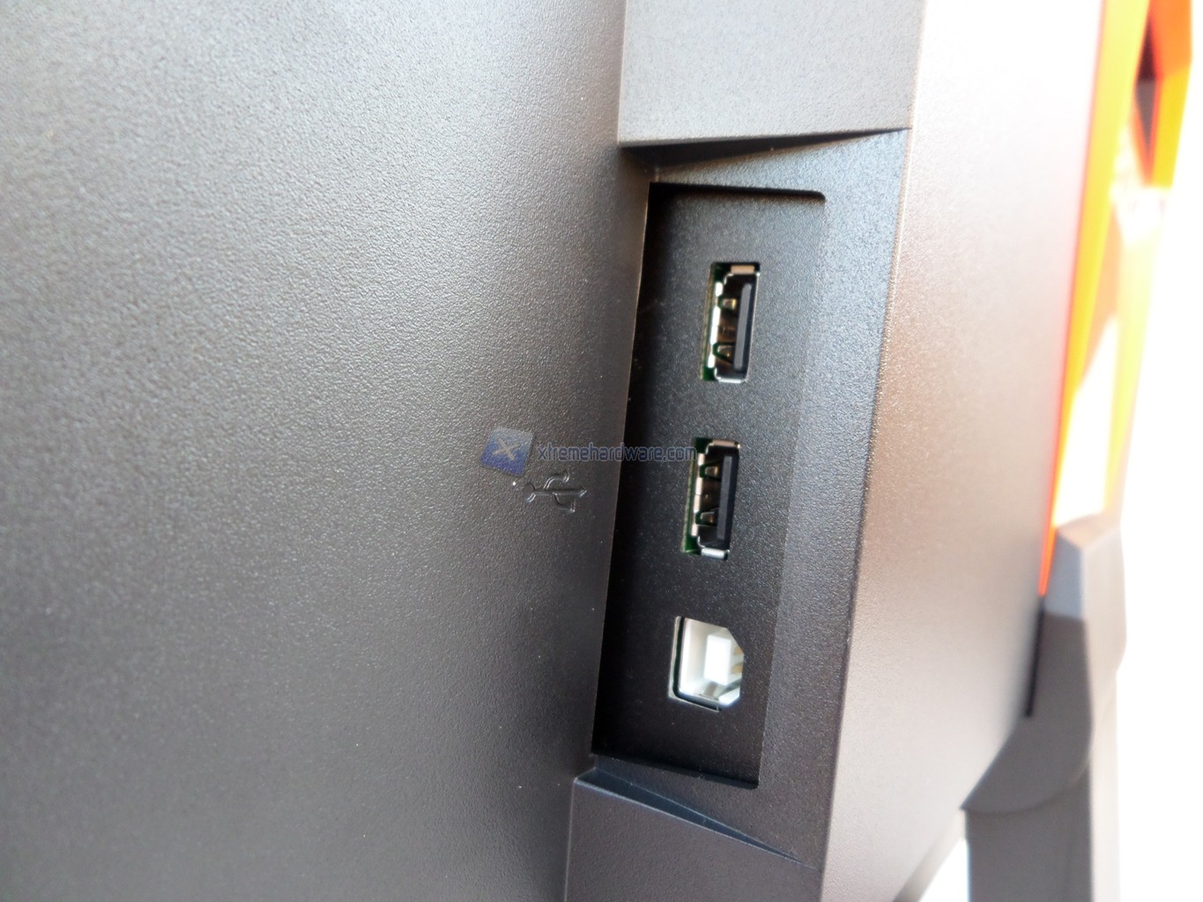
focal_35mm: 24
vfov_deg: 56.8
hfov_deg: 71.6
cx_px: 602
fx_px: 834
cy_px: 451
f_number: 3.1
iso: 200
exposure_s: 1/30
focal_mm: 4.3
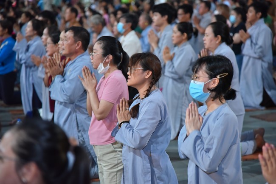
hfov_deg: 17.1
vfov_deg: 11.4
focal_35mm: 120
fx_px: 920
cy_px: 92
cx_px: 138
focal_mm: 120
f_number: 4
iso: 2000
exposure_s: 1/50
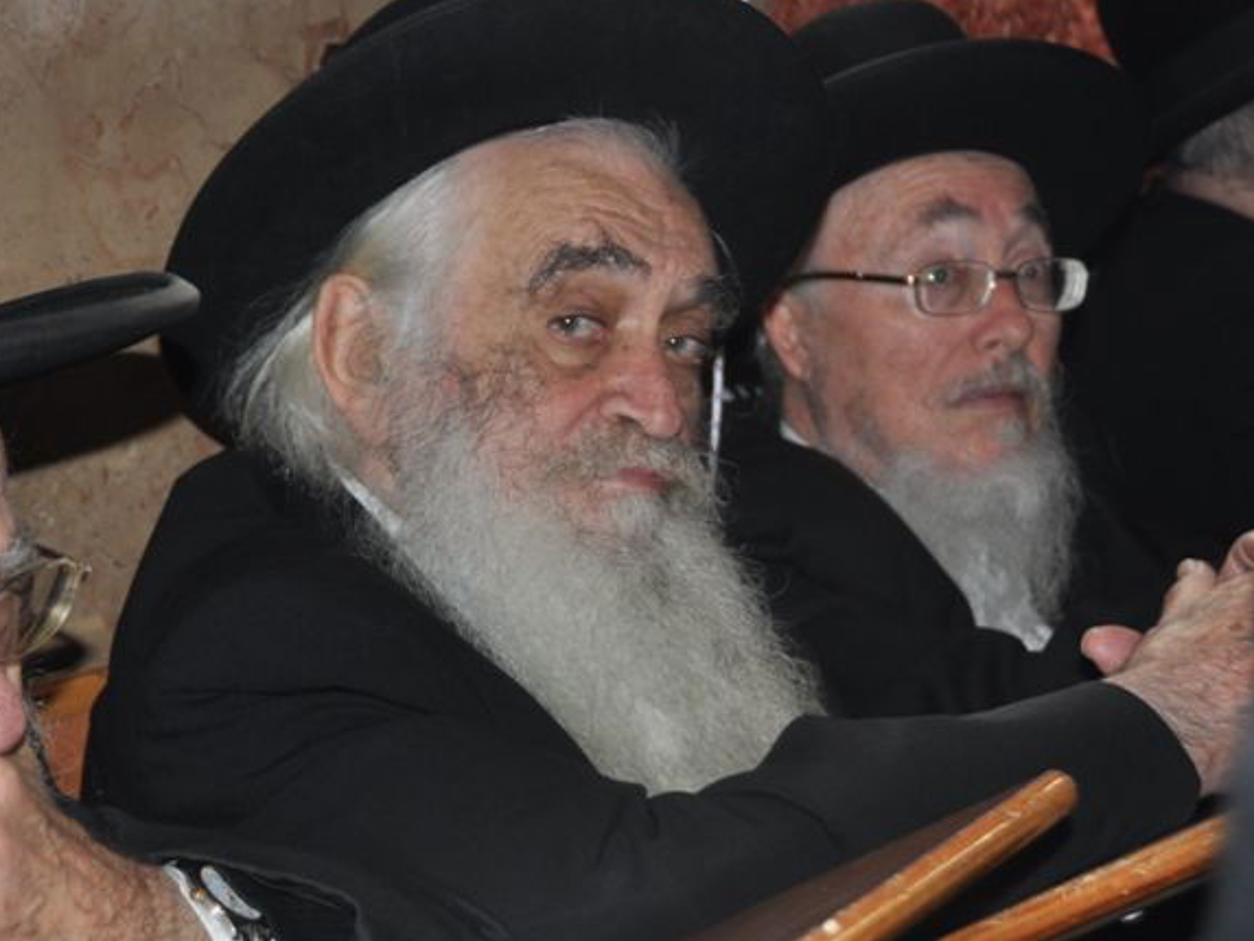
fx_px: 3732
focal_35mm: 103
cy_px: 512
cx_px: 337
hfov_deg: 19.0
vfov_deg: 14.4
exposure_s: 1/60
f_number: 4.5
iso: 400
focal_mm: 40
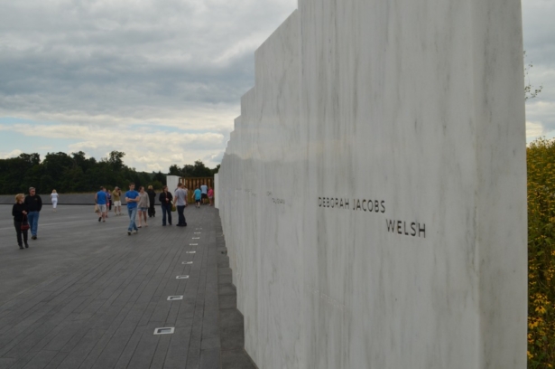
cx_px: 278
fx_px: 462
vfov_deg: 43.5
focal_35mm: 30
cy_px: 184
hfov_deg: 62.0
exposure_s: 1/160
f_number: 18
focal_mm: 20
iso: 320
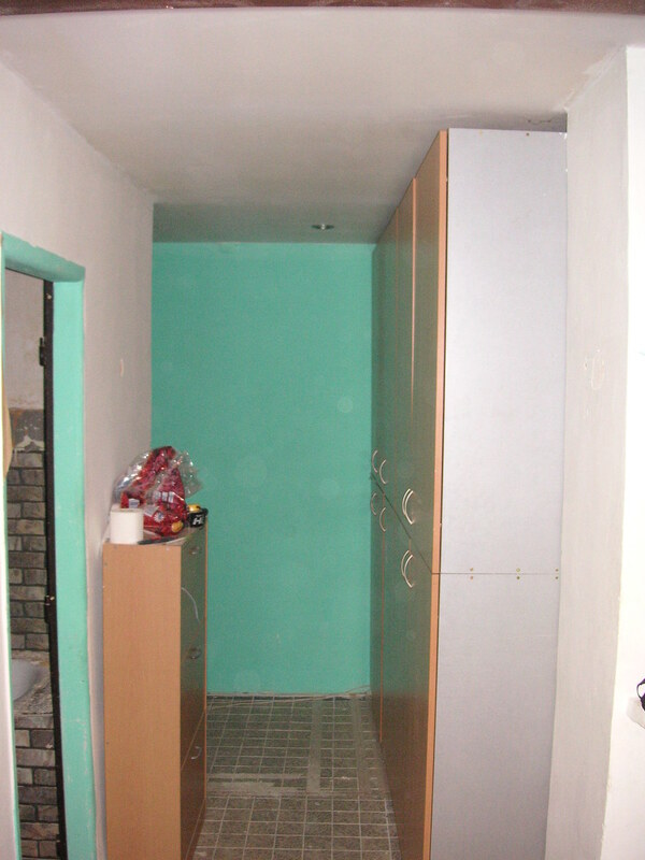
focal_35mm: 37
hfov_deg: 38.7
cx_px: 322
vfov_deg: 50.1
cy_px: 430
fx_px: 919
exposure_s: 1/45
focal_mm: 6.1
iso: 160
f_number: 2.8
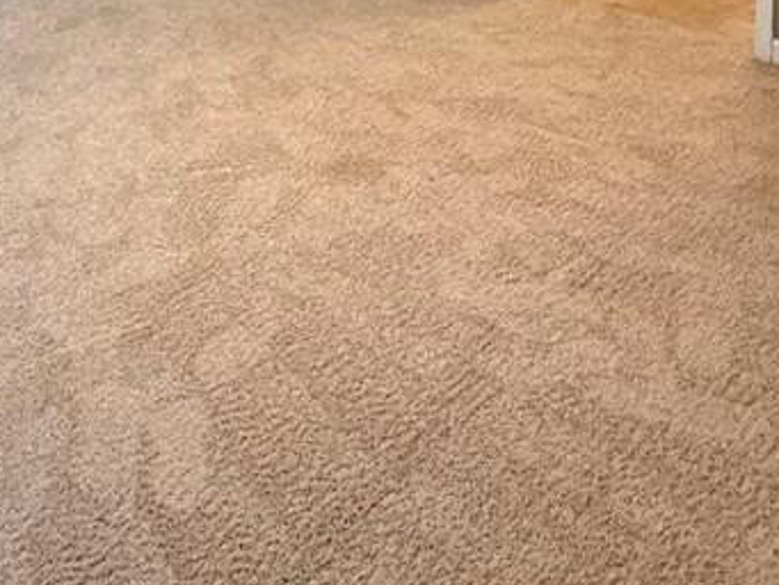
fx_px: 946
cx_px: 203
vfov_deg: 26.0
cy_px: -277
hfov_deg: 43.5
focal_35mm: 42
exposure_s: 1/60
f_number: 2.2
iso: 320
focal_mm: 2.22
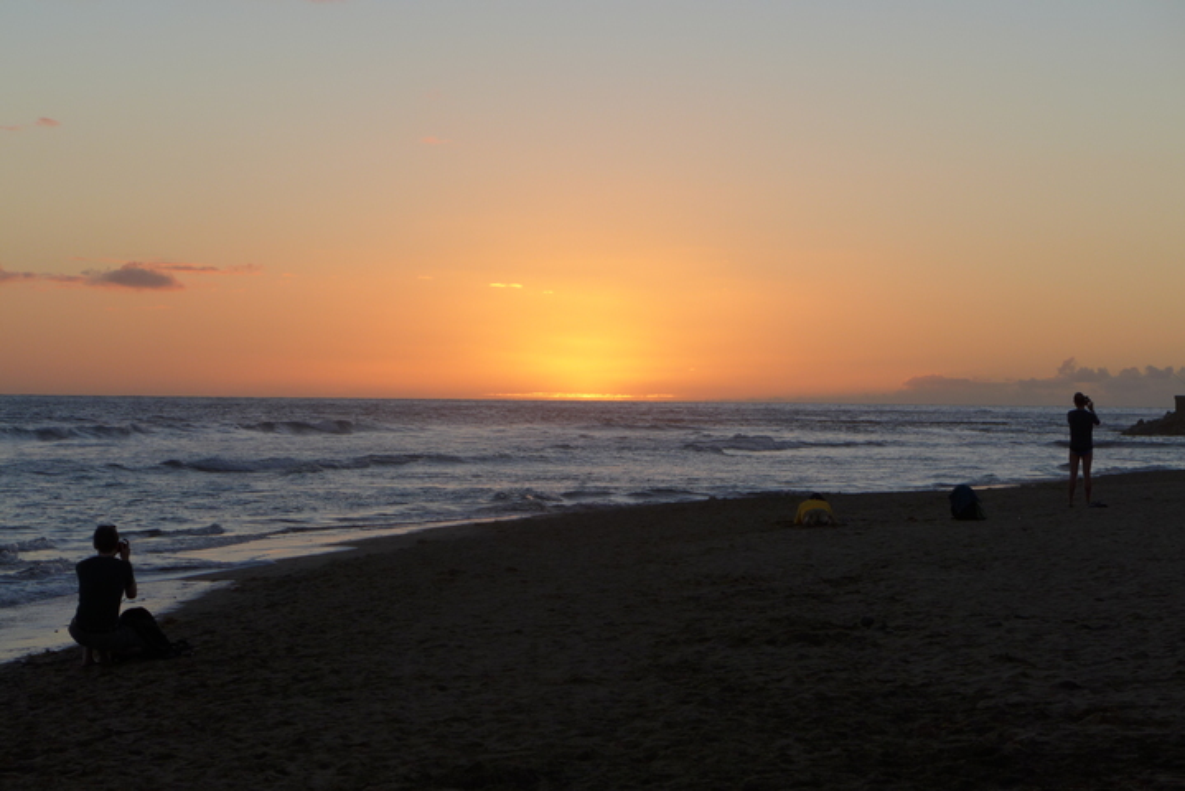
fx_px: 2964
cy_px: 396
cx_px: 592
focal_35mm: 90
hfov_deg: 22.6
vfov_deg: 15.2
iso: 80
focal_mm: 17.7
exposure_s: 1/640
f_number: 2.8
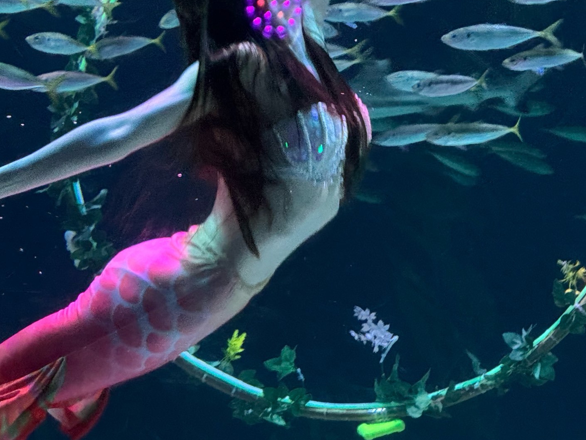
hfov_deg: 8.5
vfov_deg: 6.4
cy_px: 162
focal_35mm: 233
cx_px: 115
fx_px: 3945
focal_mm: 15.66
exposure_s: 1/59
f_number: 2.8
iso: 640
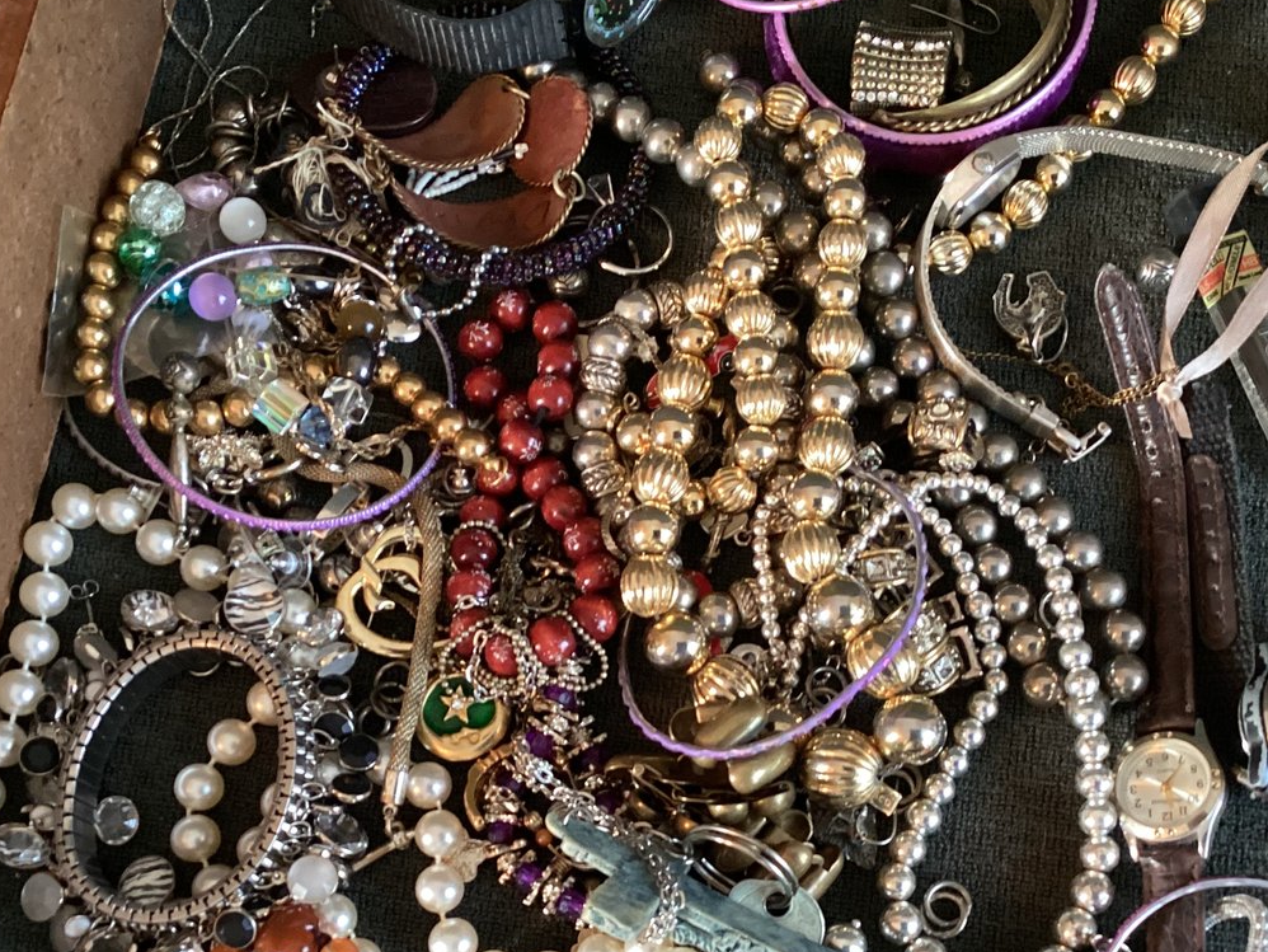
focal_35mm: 47
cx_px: 706
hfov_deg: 40.4
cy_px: 702
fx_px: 1722
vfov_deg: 30.4
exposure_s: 1/33
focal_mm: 3.3
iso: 320
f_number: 2.4
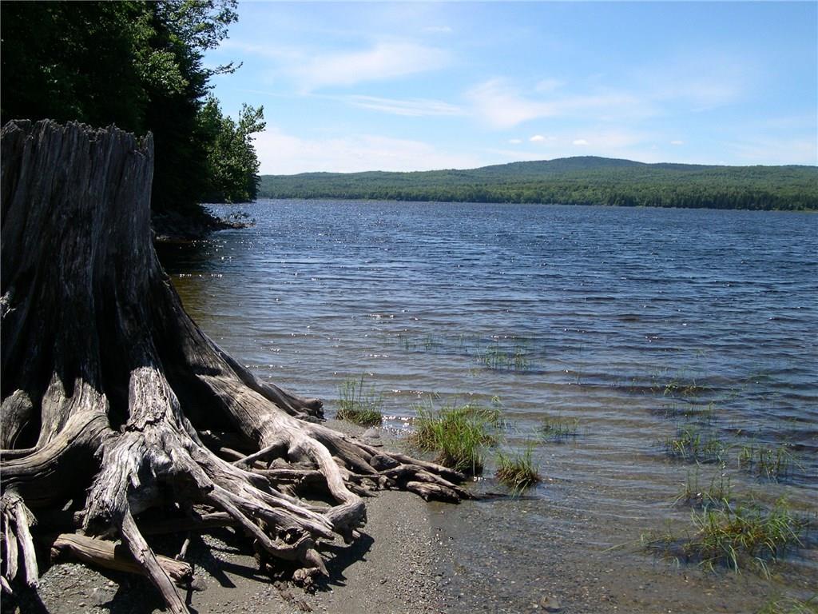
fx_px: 898
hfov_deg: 49.0
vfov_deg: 37.7
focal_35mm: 38
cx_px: 409
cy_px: 307
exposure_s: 1/180
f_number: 7.6
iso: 100
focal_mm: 8
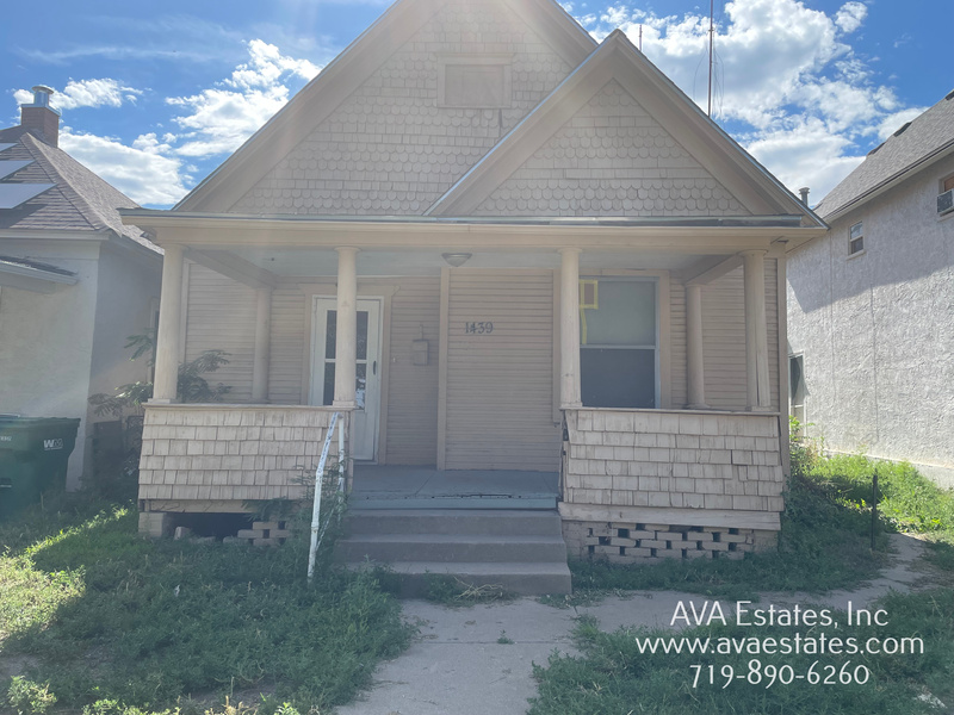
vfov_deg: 53.1
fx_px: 717
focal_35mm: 26
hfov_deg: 67.3
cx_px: 477
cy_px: 358
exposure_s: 1/2020
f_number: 1.6
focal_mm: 4.2
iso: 32
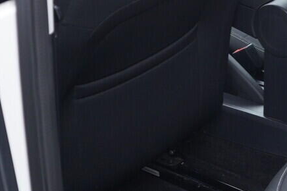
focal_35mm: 119
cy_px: 5
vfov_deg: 11.4
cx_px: 367
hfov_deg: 16.3
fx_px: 948
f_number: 2.8
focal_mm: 24
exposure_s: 1/40
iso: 400
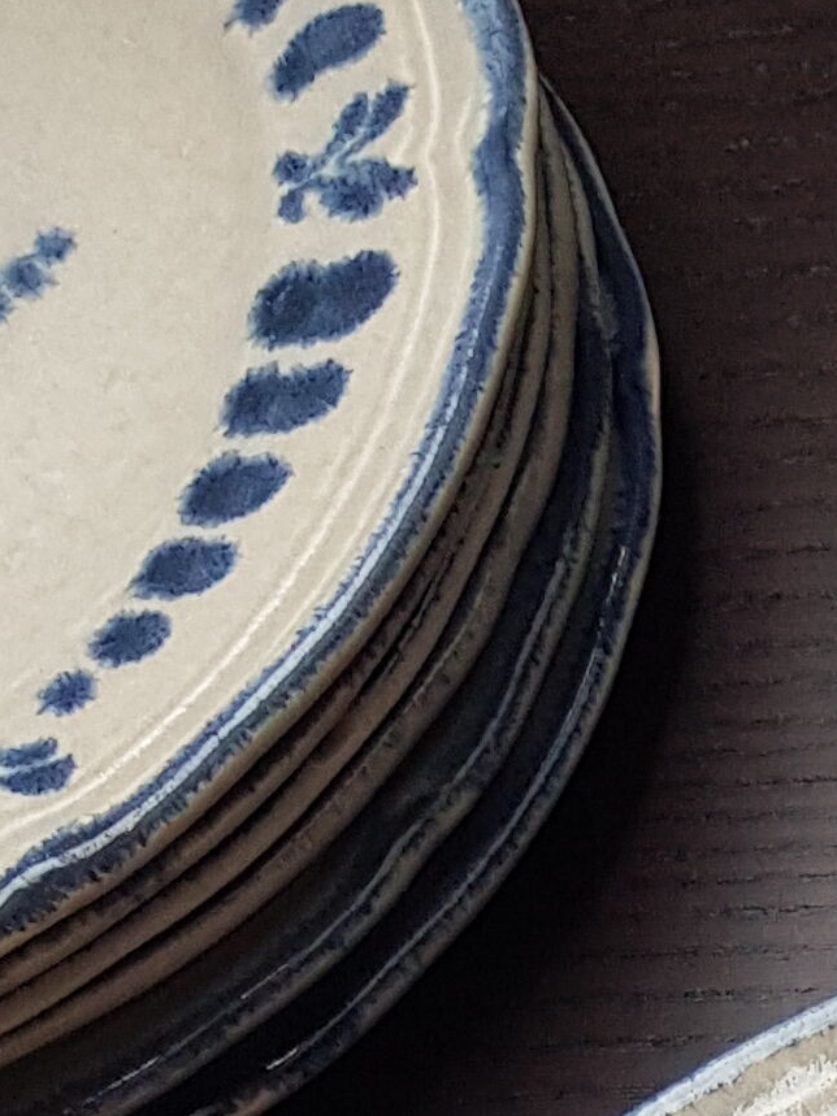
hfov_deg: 11.2
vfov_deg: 13.7
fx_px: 3934
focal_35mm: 122
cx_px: 1590
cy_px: 2263
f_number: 1.7
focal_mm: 4.2
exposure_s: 1/120
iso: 64
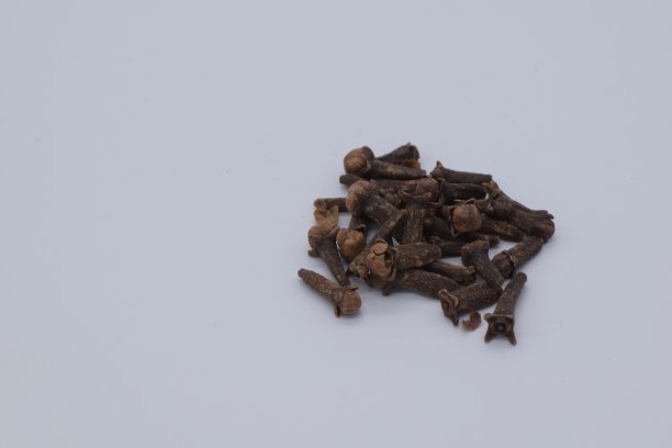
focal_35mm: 300
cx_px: 336
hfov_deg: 6.9
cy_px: 224
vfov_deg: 4.6
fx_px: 5600
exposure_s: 1/25
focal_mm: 200
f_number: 14
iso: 125
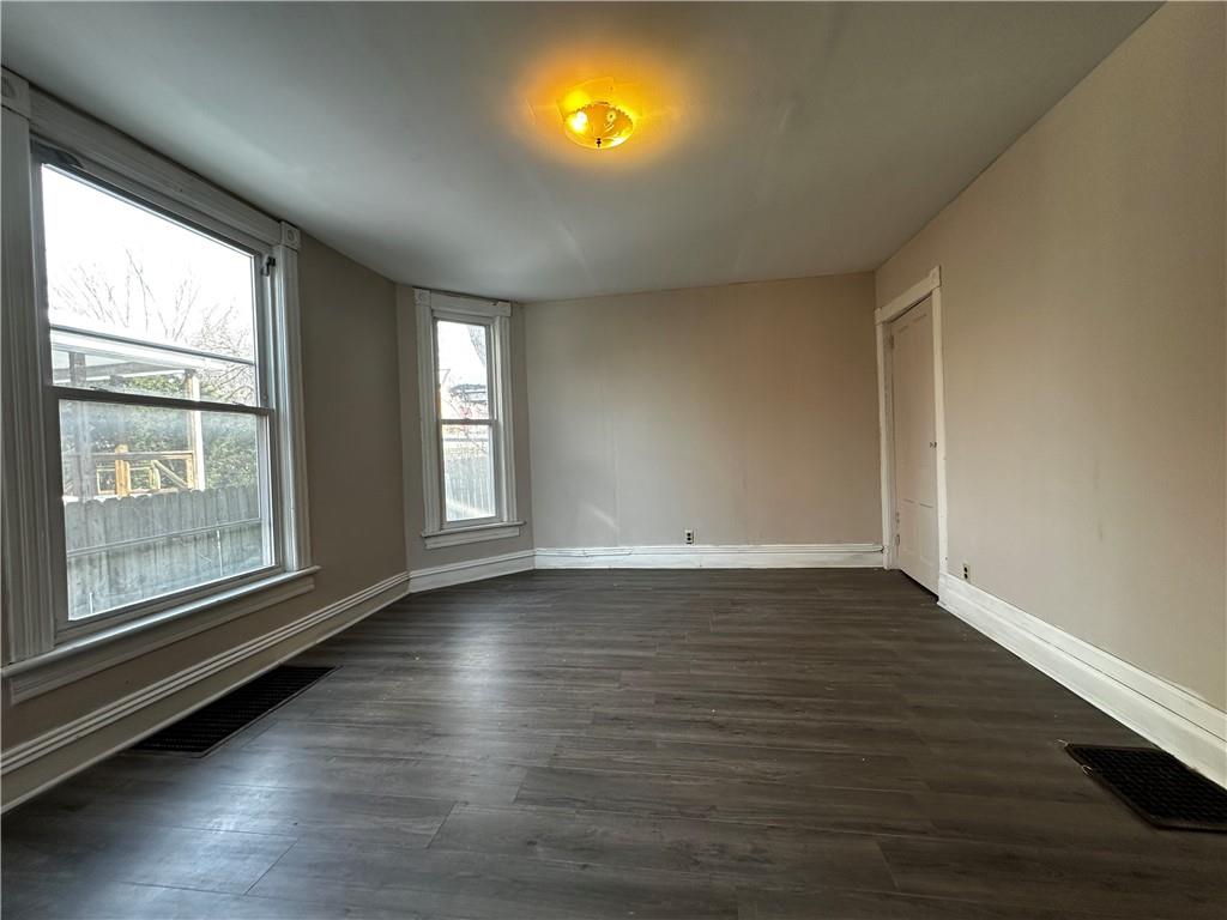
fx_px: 496
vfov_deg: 85.7
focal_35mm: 14
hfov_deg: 102.1
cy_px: 460
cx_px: 614
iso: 125
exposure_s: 1/120
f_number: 2.2
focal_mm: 2.22
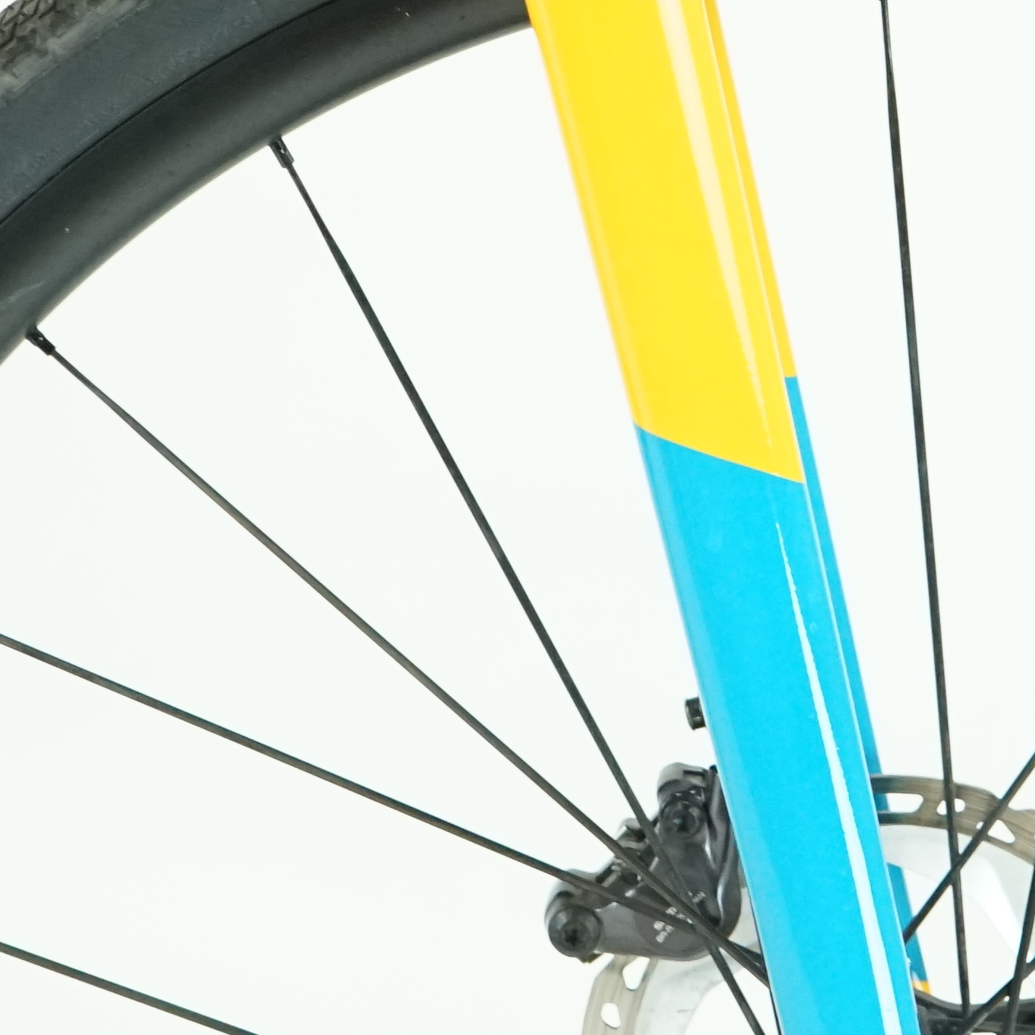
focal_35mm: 125
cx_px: 738
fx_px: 4228
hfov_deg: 13.9
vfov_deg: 13.8
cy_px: 36
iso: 2500
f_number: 5.6
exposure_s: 1/200
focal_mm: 35
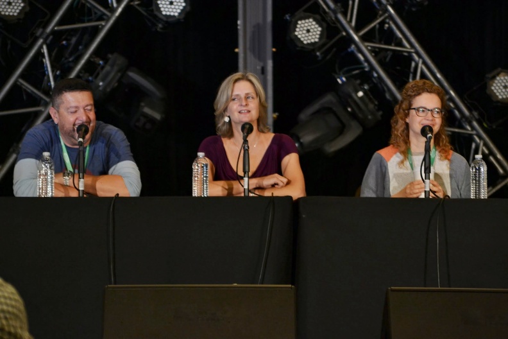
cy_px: 170
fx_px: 3598
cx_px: 254
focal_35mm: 255
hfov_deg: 8.1
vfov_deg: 5.4
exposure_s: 1/80
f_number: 5.6
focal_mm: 170
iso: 800
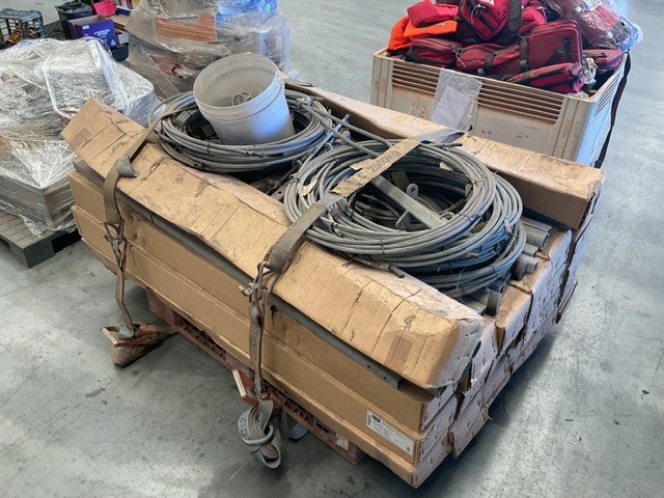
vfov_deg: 48.2
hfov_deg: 61.7
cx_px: 332
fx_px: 556
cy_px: 249
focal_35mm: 29
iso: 32
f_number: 1.8
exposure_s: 1/50
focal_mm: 3
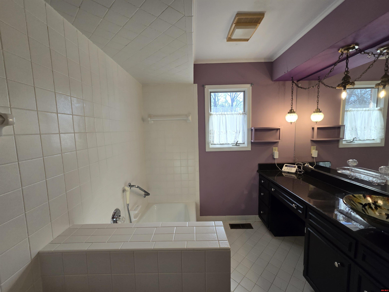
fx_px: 146
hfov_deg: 106.2
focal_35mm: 13
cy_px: 146
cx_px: 194
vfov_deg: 89.9
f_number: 2.2
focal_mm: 2.2
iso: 125
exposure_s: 1/60
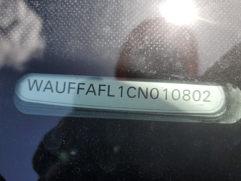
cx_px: 120
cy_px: 90
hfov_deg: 67.3
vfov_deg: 53.1
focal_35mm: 26
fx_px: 181
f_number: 1.5
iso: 50
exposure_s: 1/1250
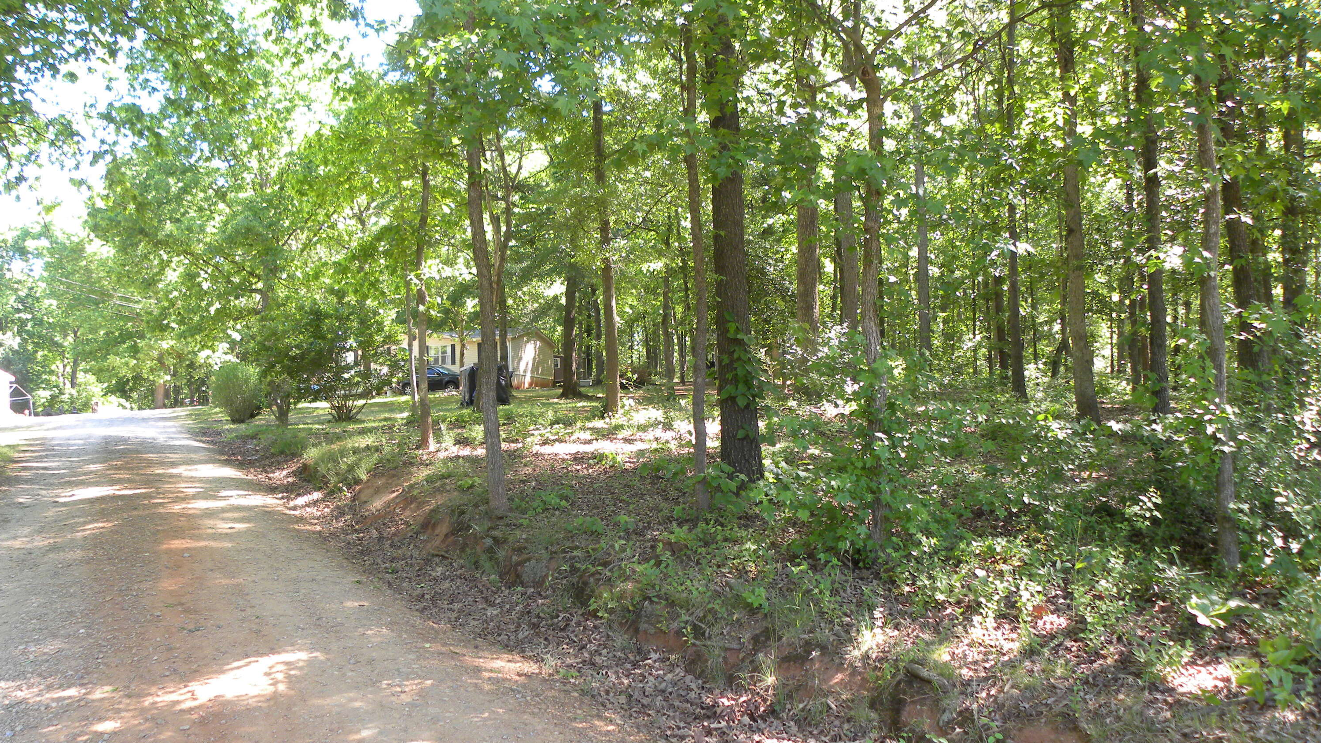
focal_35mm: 29
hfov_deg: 66.1
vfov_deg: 40.1
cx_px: 659
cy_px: 403
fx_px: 1016
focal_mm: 4.6
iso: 113
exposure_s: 1/68
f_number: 2.8
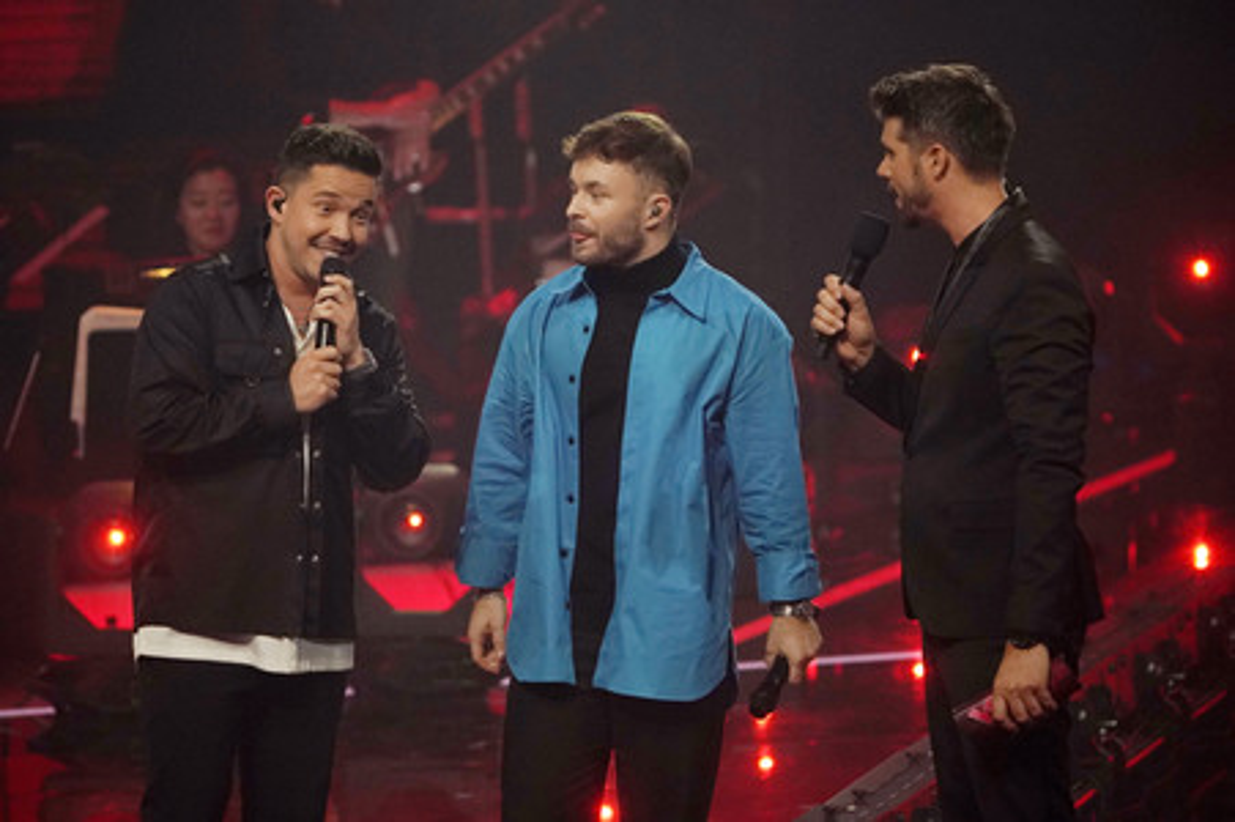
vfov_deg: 3.7
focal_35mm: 376
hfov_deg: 5.5
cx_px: 618
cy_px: 411
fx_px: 12889
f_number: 6.3
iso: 4000
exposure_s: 1/320
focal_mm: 376
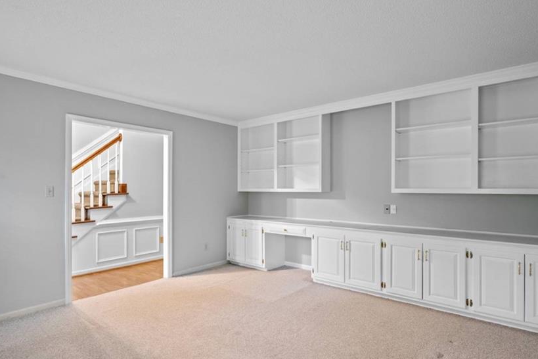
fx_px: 299
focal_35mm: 20
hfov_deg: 83.9
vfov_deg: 61.9
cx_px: 256
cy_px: 183
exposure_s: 1/1.25
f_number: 8
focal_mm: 16
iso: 800
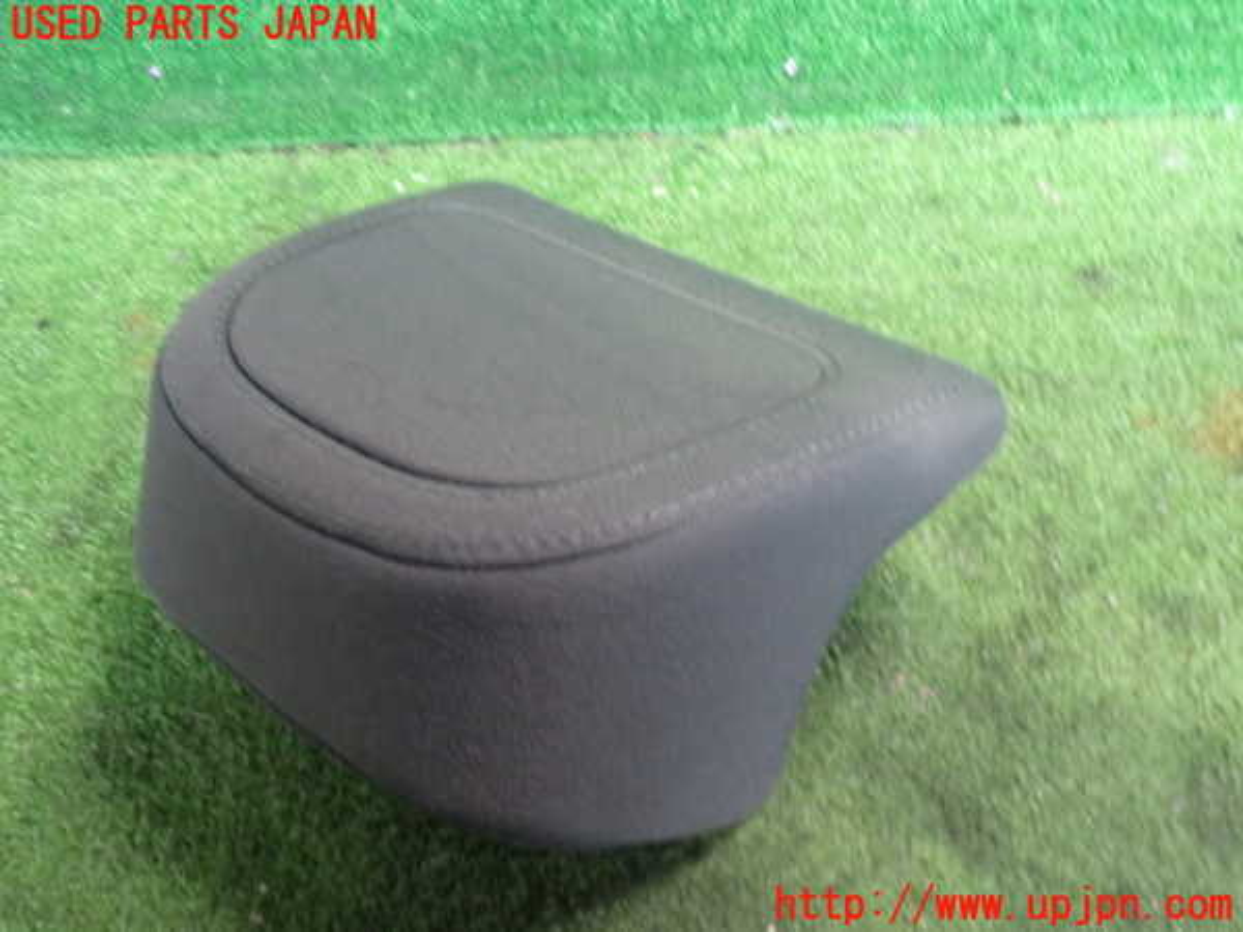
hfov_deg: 60.0
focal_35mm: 30
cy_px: 466
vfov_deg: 46.8
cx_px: 622
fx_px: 1077
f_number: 2.3
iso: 640
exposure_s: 1/30
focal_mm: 5.4
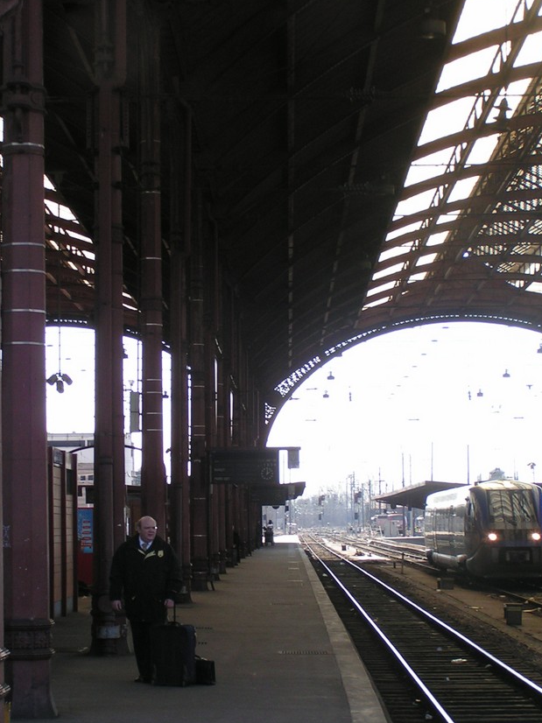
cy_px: 386
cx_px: 224
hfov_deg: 15.9
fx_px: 1943
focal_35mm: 93
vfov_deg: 21.1
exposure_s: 1/125
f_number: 5
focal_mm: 11
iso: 50
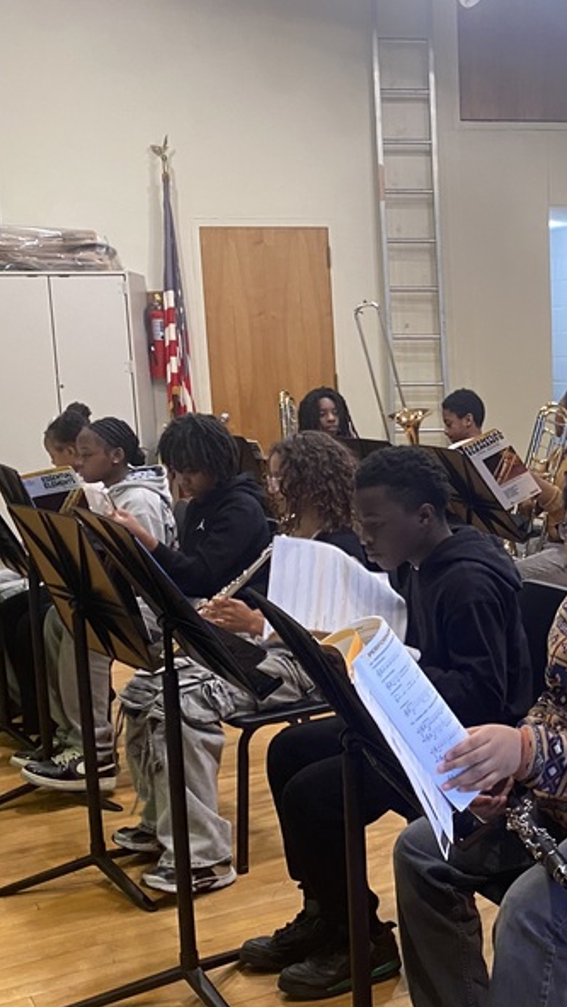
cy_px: 607
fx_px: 1310
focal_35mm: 49
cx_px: 610
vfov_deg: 41.9
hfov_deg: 23.1
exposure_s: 1/56
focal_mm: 4.25
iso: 320
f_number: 1.8
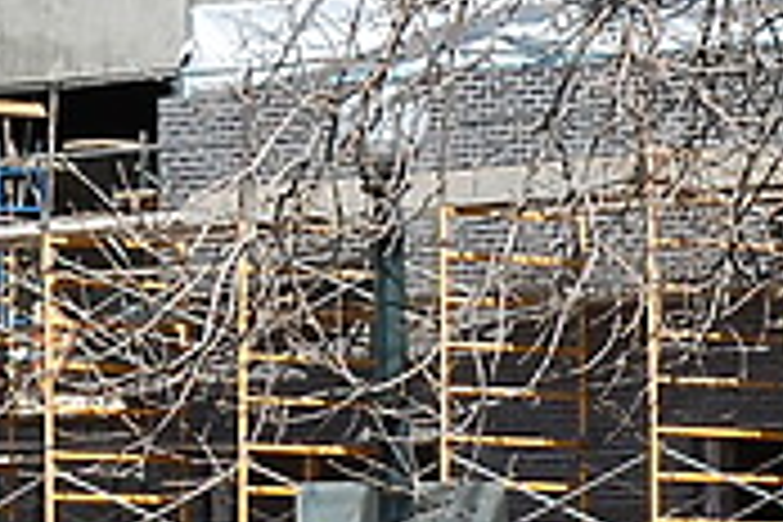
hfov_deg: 5.0
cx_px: -814
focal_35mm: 403
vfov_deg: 3.4
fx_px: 8765
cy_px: -434
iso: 200
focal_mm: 52
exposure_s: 1/320
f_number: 10
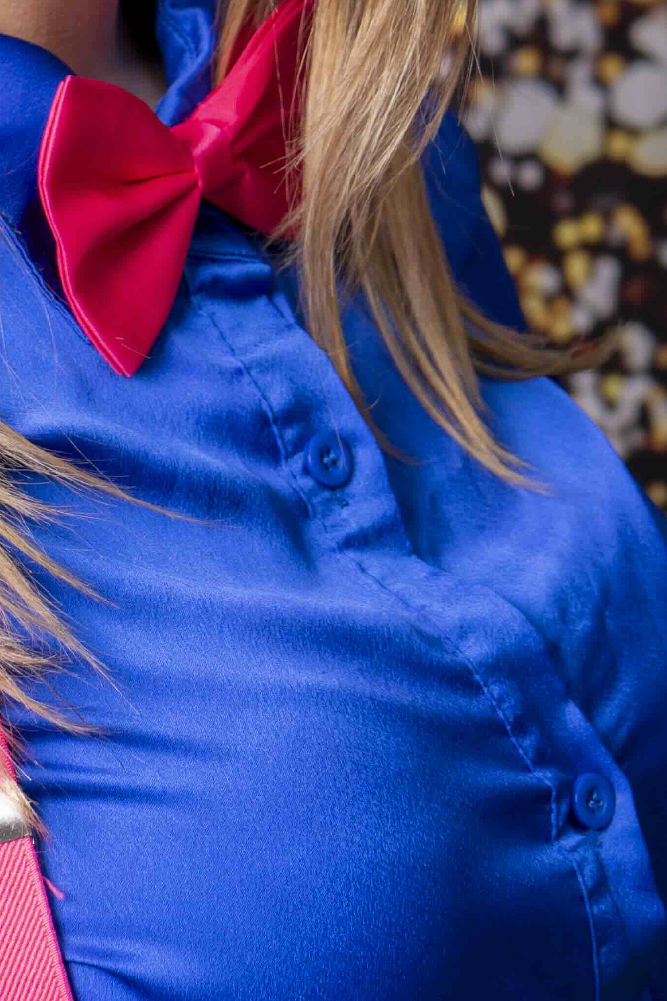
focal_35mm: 144
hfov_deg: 9.5
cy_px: -5
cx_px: 5
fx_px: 4002
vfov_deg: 14.0
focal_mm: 49
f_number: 7.1
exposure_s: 1/125
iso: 125
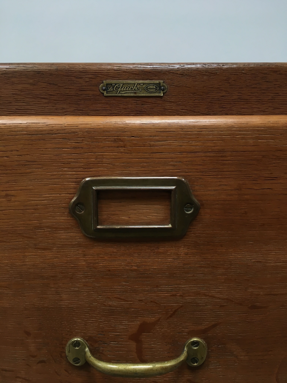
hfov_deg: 48.2
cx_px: 144
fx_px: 321
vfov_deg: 61.7
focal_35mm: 29
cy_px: 192
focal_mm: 4.15
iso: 80
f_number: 2.2
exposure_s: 1/33
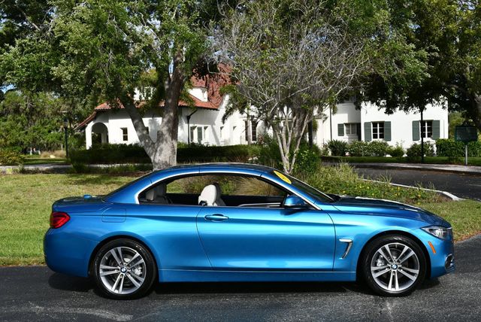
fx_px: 642
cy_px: 161
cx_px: 240
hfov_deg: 41.1
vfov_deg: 28.1
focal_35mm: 48
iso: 100
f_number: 9
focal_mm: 24
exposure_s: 1/320
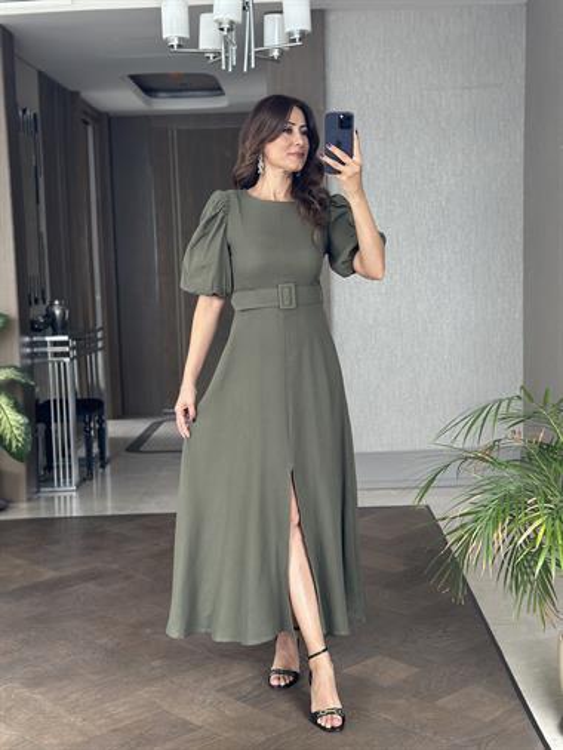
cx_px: 282
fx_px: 1040
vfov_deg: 39.6
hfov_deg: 30.3
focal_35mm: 48
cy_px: 375
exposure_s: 1/60
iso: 125
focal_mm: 6.86
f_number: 1.78
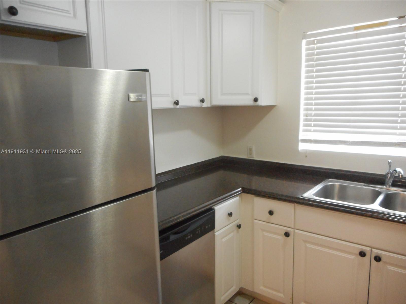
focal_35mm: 25
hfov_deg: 69.4
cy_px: 152
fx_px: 293
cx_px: 203
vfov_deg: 54.9
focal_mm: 4.5
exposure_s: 1/25
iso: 500
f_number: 3.7
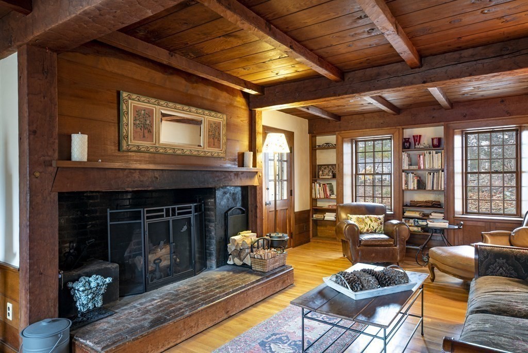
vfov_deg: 53.2
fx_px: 352
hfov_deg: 73.7
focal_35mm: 24
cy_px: 176
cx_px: 264
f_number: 8
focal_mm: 24
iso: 200
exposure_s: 1/3
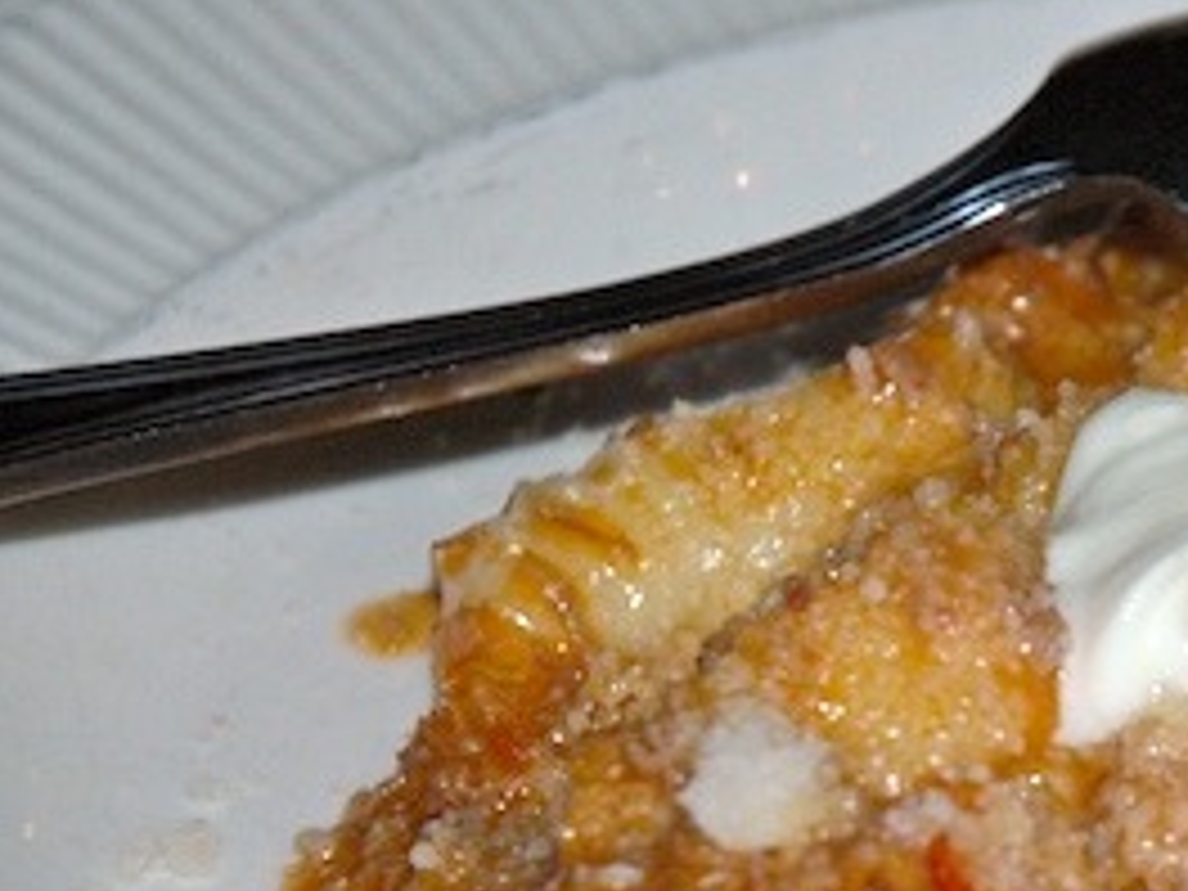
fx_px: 8099
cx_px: 1386
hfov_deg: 8.3
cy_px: 873
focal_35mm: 236
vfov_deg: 6.3
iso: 800
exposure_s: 1/60
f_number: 4.5
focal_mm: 70
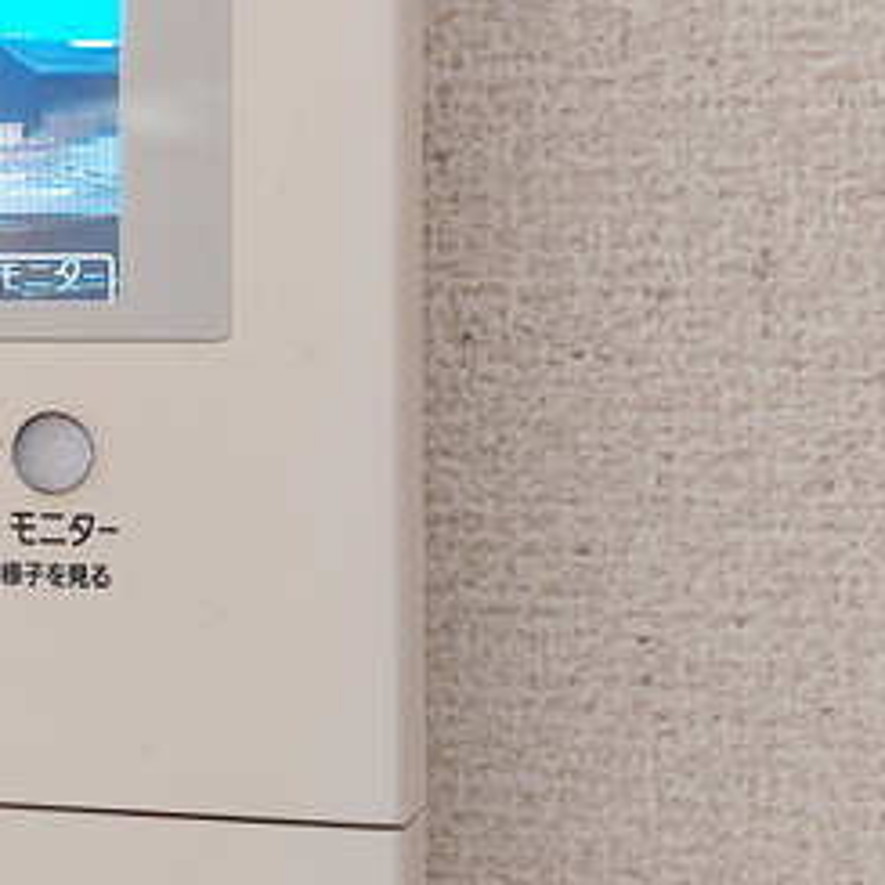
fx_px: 2401
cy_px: 311
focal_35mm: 83
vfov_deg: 20.8
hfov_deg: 19.9
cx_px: -119
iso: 64
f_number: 1.8
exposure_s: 1/24
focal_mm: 5.23
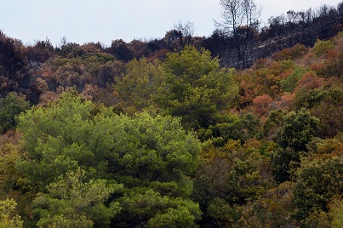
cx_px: 3
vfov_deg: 11.7
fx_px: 1115
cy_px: 68
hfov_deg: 17.1
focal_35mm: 117
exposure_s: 1/500
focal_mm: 35
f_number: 4
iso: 640
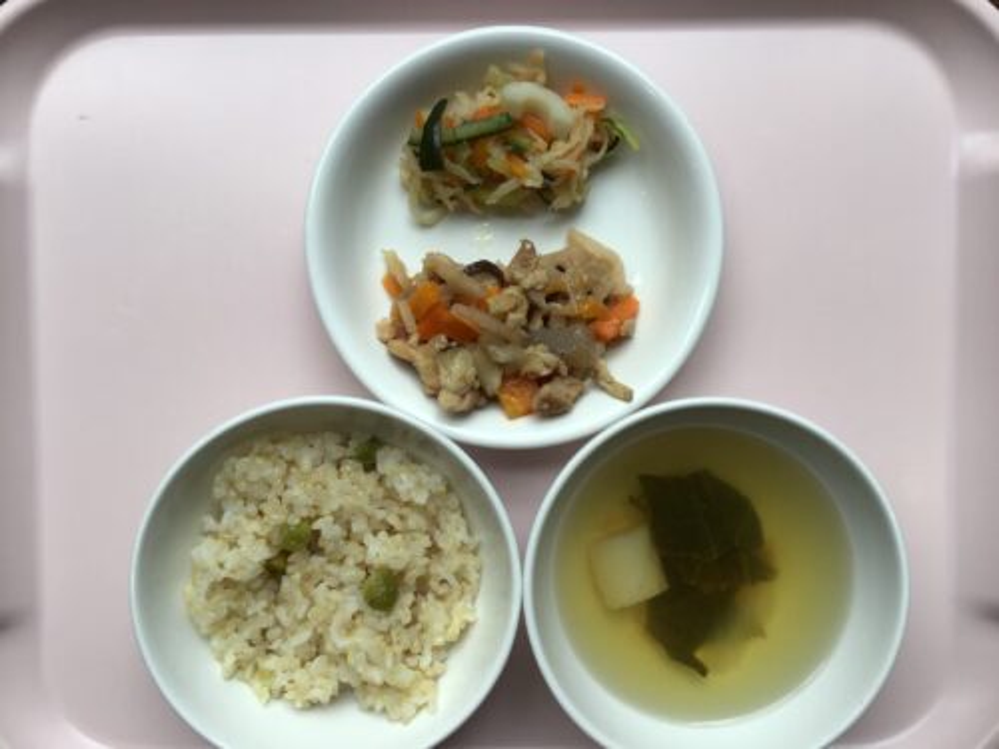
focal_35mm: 31
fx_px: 895
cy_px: 374
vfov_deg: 45.4
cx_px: 500
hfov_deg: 58.4
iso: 25
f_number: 2.4
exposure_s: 1/186
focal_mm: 3.3
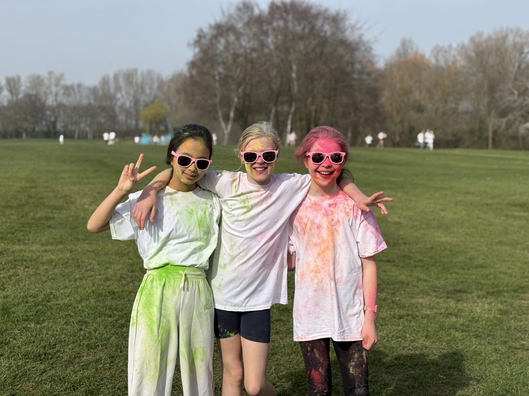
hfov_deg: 36.8
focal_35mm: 52
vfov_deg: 28.0
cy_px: 198
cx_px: 264
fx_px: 795
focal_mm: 5.96
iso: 25
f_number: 1.6
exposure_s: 1/6369
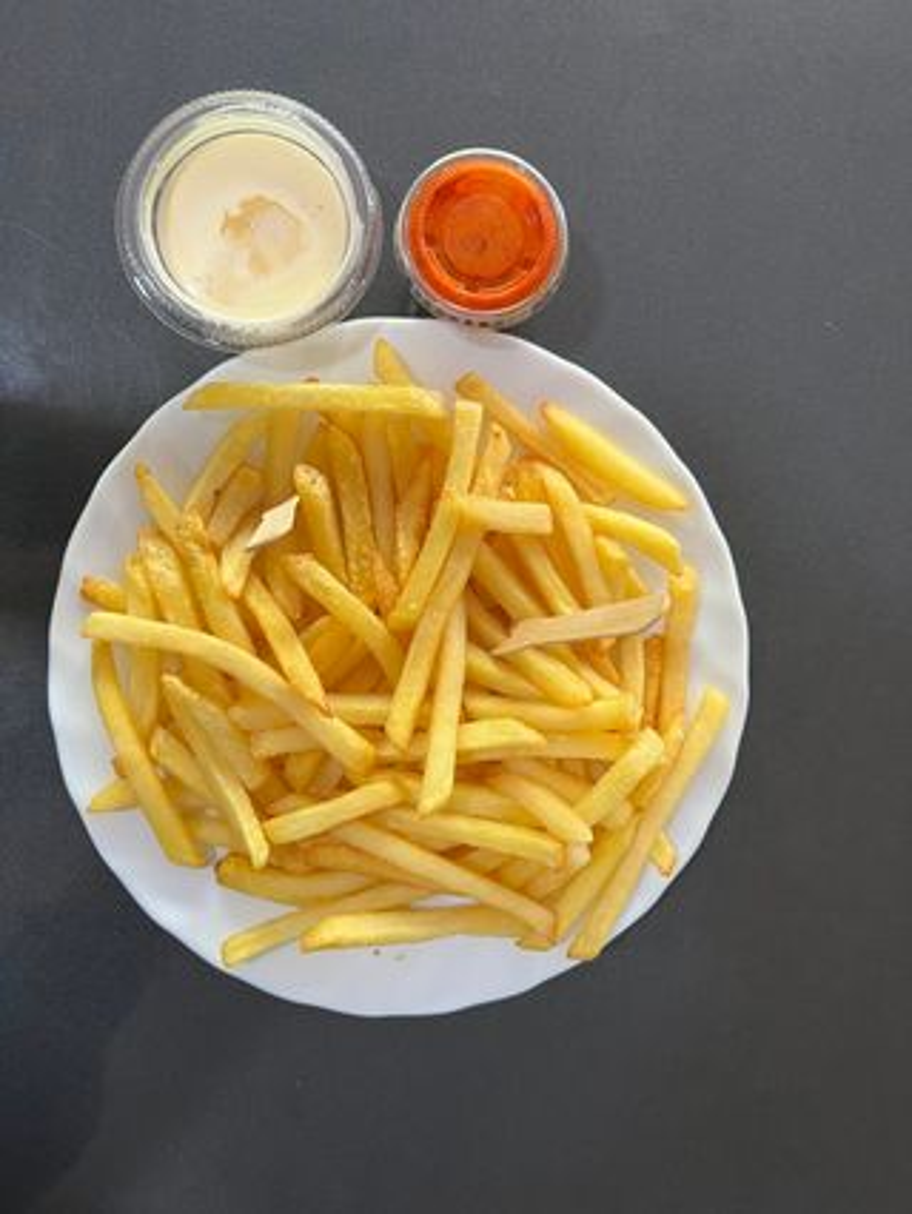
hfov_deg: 53.1
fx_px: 912
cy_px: 607
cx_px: 456
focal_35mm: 26
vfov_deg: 67.3
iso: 100
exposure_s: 1/50
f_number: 1.5
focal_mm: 5.7
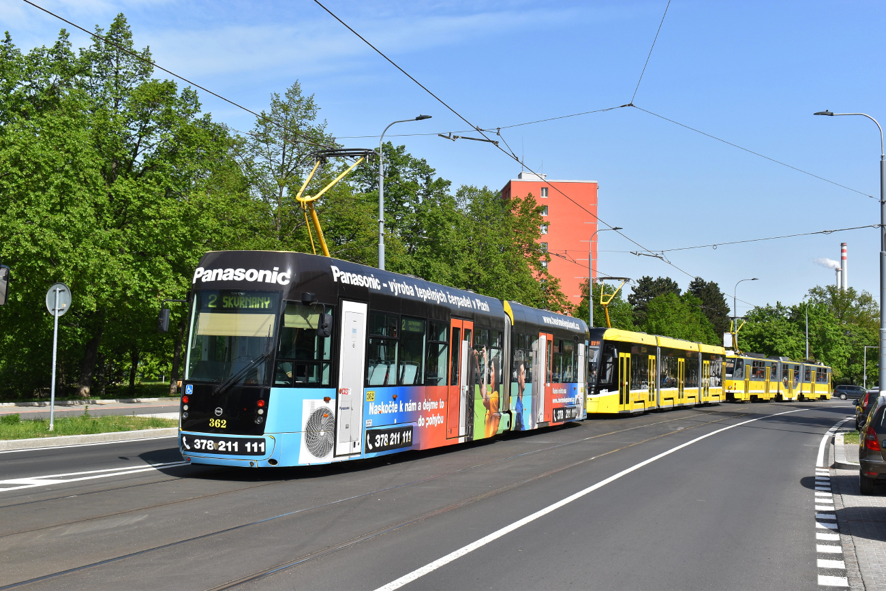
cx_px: 443
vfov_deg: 30.9
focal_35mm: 44
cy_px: 296
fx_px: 1071
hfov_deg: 45.0
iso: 200
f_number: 10
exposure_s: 1/400
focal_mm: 29
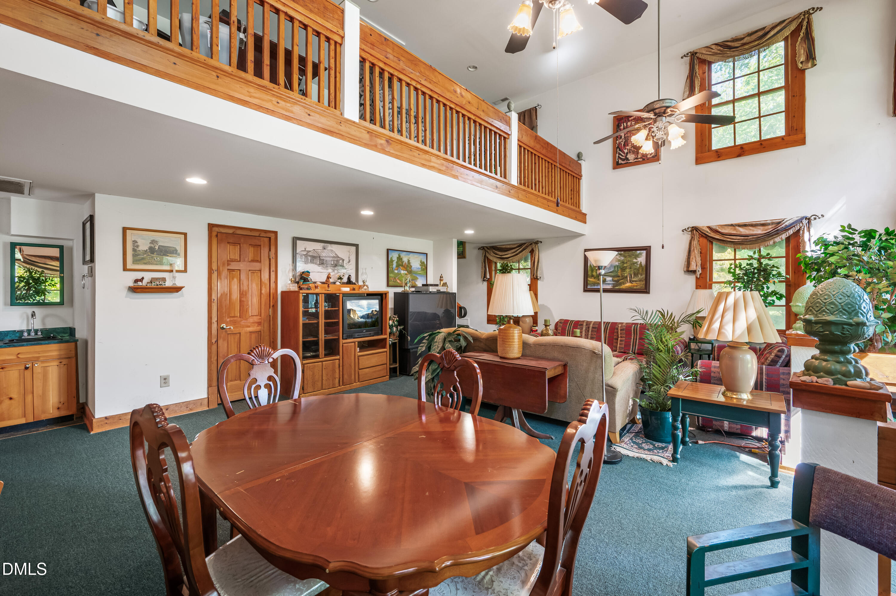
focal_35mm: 16
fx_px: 386
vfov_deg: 75.4
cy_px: 298
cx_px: 448
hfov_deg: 98.6
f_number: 6.3
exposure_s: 1/4
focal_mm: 15.5
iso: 640
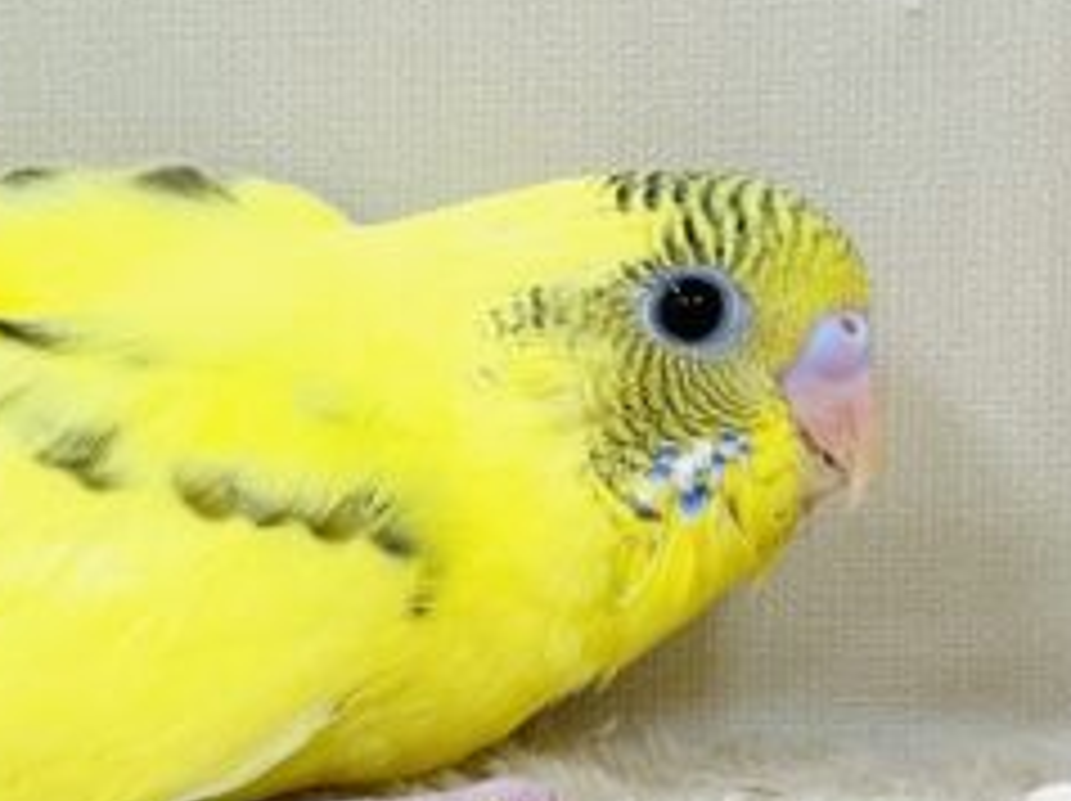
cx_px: -68
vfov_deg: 10.6
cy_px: 472
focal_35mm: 140
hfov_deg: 13.8
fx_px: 4327
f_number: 2
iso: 125
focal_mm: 6
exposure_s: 1/116
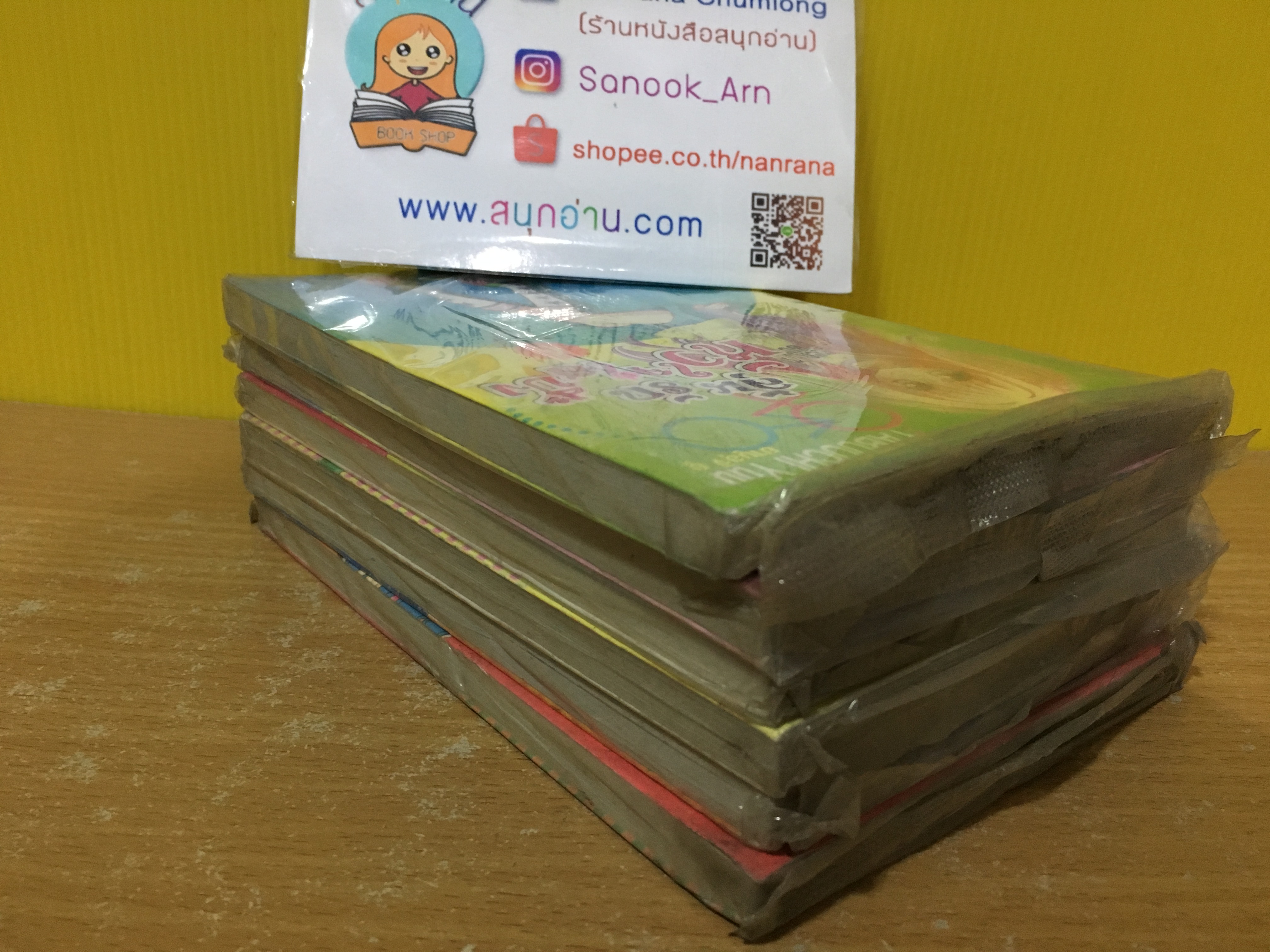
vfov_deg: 48.2
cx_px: 635
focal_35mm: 29
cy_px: 476
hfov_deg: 61.7
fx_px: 1064
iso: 200
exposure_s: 1/20
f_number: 2.2
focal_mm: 4.15
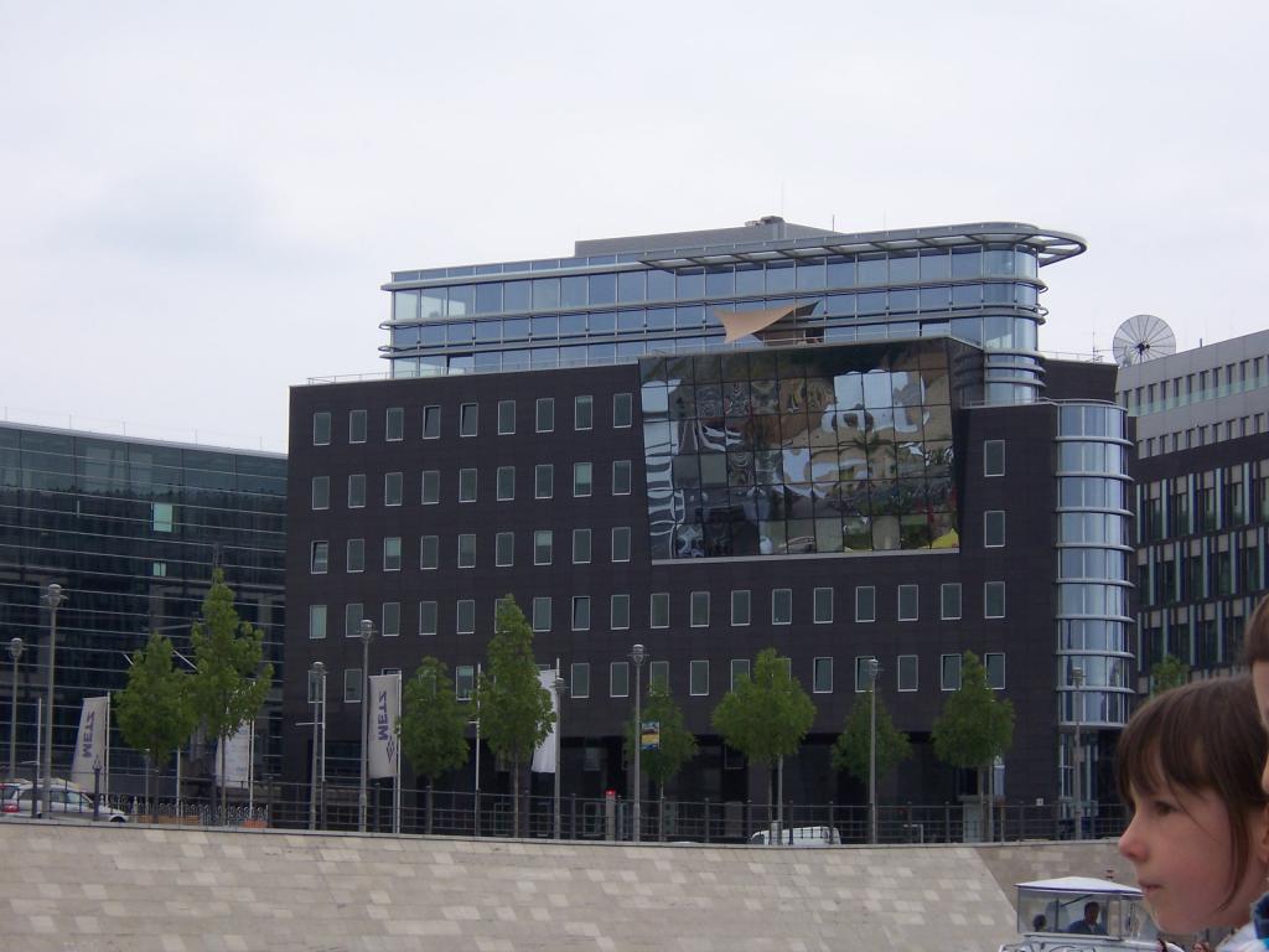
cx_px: 634
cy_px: 476
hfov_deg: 19.6
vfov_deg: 14.8
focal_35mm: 100
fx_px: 3666
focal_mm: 16.6
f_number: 4.9
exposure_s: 1/180
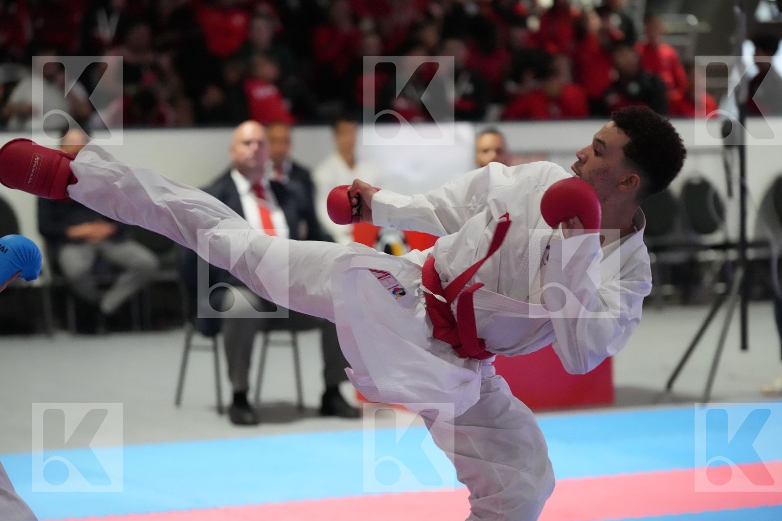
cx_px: 409
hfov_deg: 14.3
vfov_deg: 9.6
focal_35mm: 143
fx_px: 3106
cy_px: 274
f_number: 2.8
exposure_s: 1/800
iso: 12800
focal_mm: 127
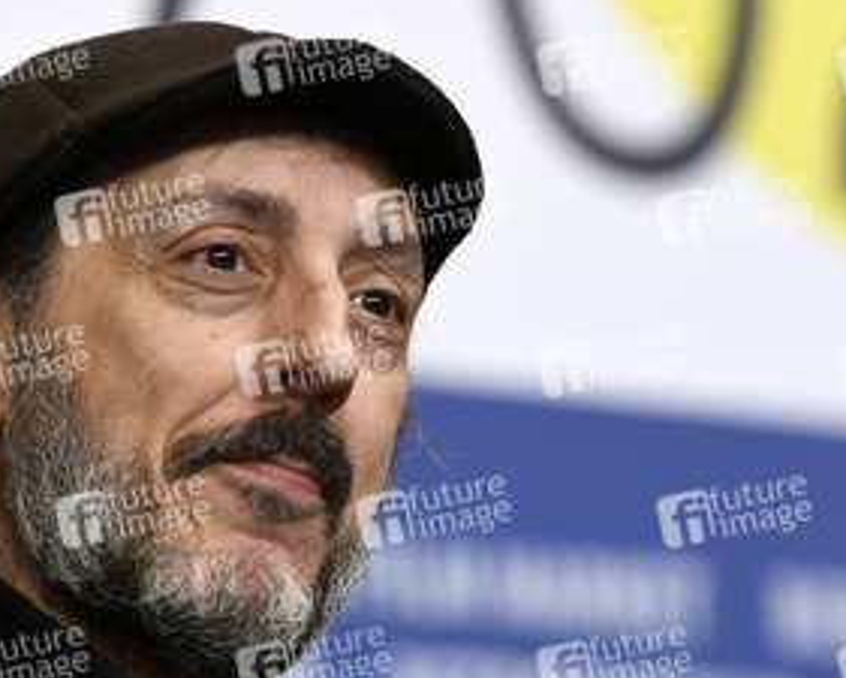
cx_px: 354
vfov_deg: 6.4
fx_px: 6036
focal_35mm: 241
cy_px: 437
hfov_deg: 8.0
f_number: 3.5
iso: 800
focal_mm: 160
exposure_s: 1/250
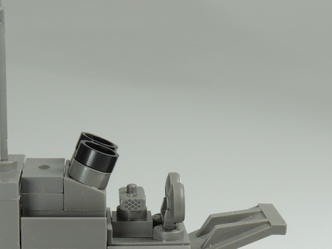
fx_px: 1036
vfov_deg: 13.6
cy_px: 202
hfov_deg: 18.2
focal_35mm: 108
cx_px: 120
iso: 100
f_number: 4.9
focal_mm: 8.3
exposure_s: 1/30
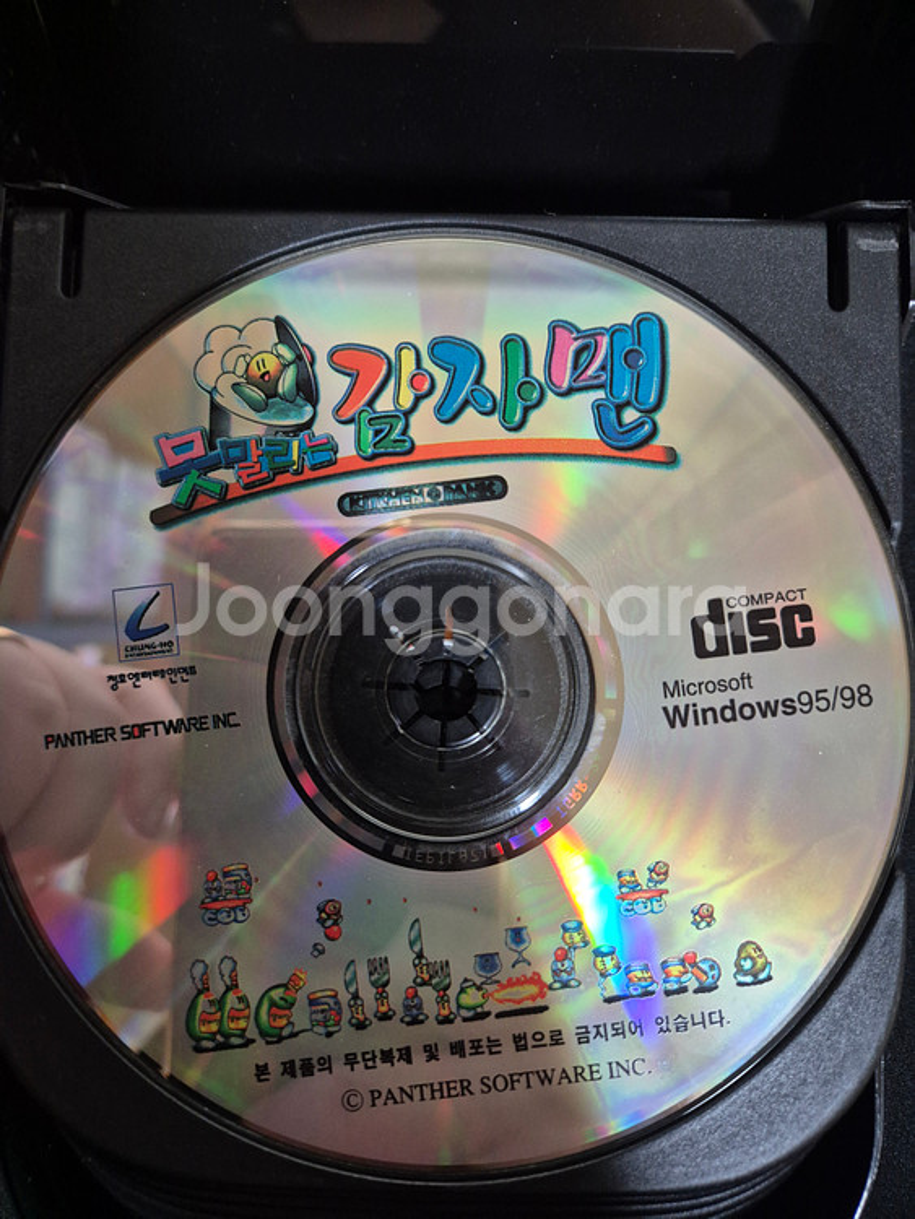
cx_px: 458
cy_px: 610
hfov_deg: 58.9
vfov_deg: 73.9
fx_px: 810
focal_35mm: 23
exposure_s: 1/60
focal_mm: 5.4
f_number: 1.8
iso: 640
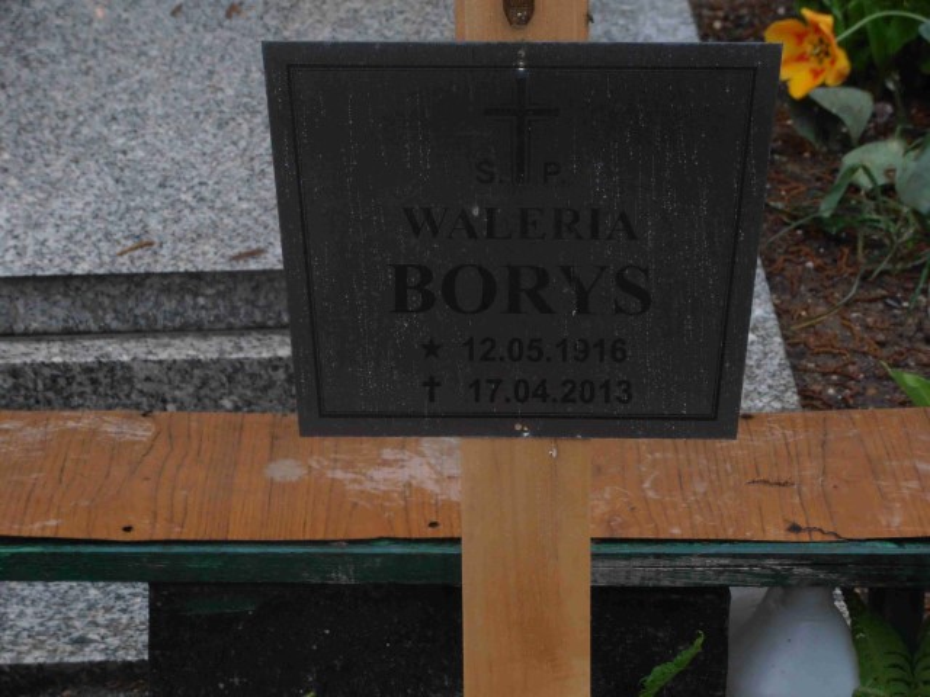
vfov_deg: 10.7
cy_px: 348
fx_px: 3708
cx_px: 465
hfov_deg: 14.3
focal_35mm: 138
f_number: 5.8
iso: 125
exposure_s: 1/80
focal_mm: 24.39
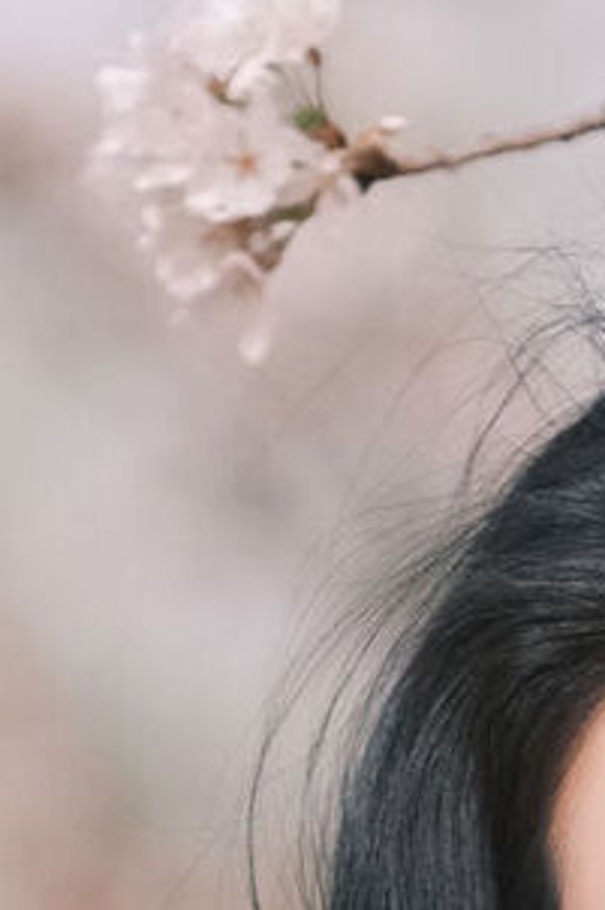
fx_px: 26724
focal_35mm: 1059
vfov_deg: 1.9
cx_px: 301
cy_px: 1650
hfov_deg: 1.3
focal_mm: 135
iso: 2000
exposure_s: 1/25000
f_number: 2
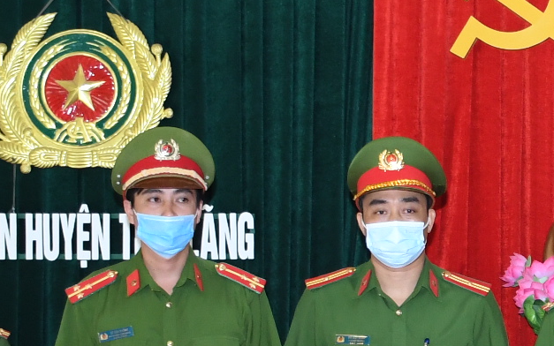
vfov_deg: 8.0
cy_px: 291
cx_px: 876
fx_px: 2461
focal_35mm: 163
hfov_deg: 12.1
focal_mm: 24
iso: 800
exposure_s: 1/200
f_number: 3.8
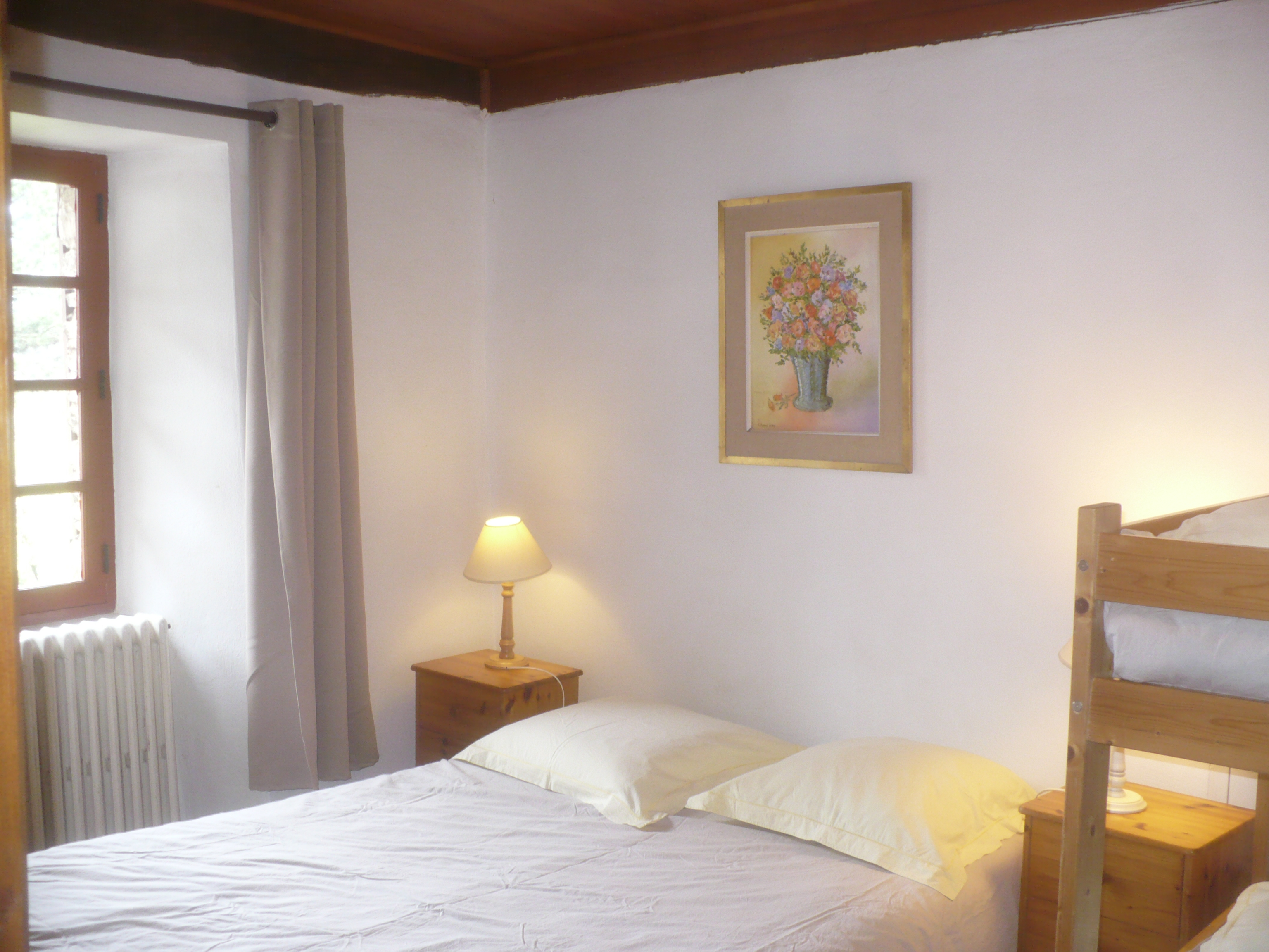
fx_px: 1356
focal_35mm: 37
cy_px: 476
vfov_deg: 38.7
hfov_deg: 50.1
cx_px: 634
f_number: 2.8
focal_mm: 6.1
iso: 200
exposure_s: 1/30
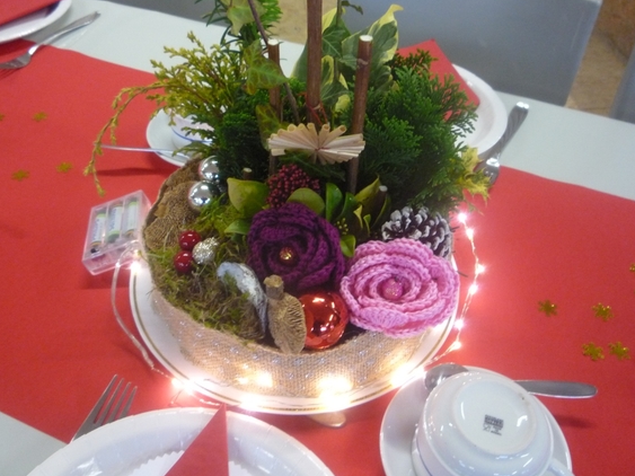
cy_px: 230
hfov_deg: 56.8
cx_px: 327
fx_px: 587
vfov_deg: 44.1
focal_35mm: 32
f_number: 3.3
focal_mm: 5.2
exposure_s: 1/13
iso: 400
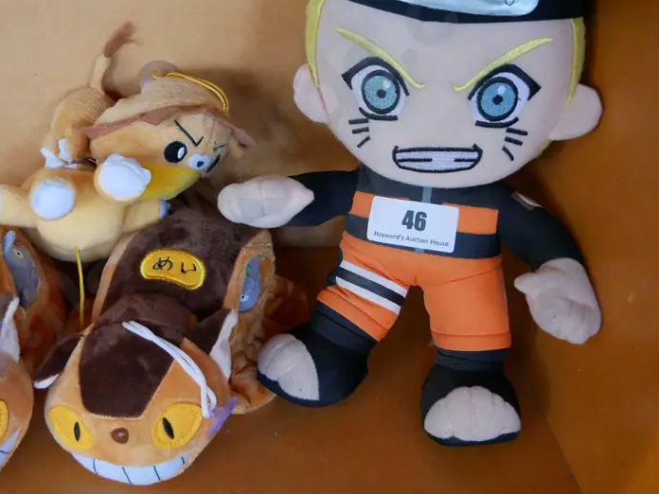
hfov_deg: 35.8
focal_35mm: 53
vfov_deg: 27.4
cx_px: 214
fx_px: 1009
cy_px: 181
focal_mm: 18
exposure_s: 1/60
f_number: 3.9
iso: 2000
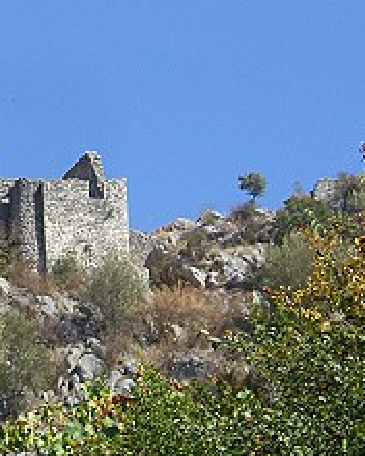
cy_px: 243
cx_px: -284
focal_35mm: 324
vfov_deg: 6.0
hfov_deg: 4.7
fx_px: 4375
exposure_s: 1/250
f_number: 5.4
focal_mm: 23.7
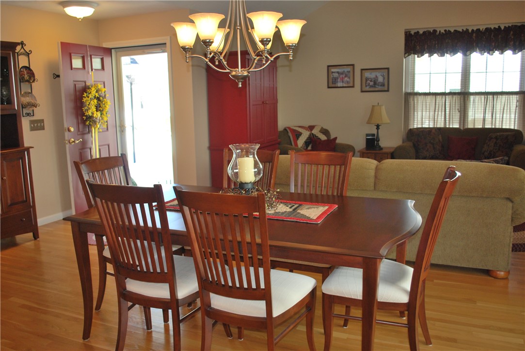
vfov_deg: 40.0
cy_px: 176
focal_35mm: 33
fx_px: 482
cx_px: 262
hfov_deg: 57.2
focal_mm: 22
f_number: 4
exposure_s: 1/80
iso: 200
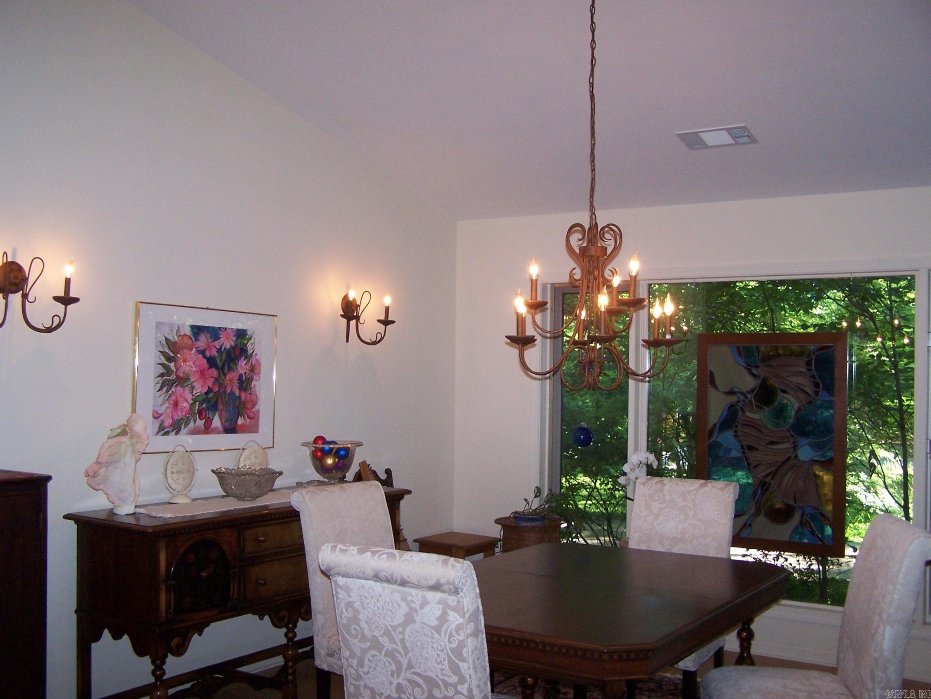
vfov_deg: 37.7
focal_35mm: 38
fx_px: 1022
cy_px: 350
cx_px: 466
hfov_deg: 49.0
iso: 140
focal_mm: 6.3
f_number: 2.8
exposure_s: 1/60
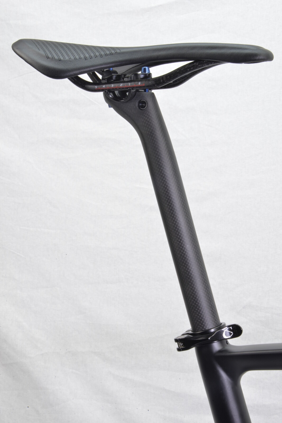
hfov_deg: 16.7
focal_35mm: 82
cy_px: 212
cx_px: 141
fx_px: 963
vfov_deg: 24.8
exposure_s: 1/2
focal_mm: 82
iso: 800
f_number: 32
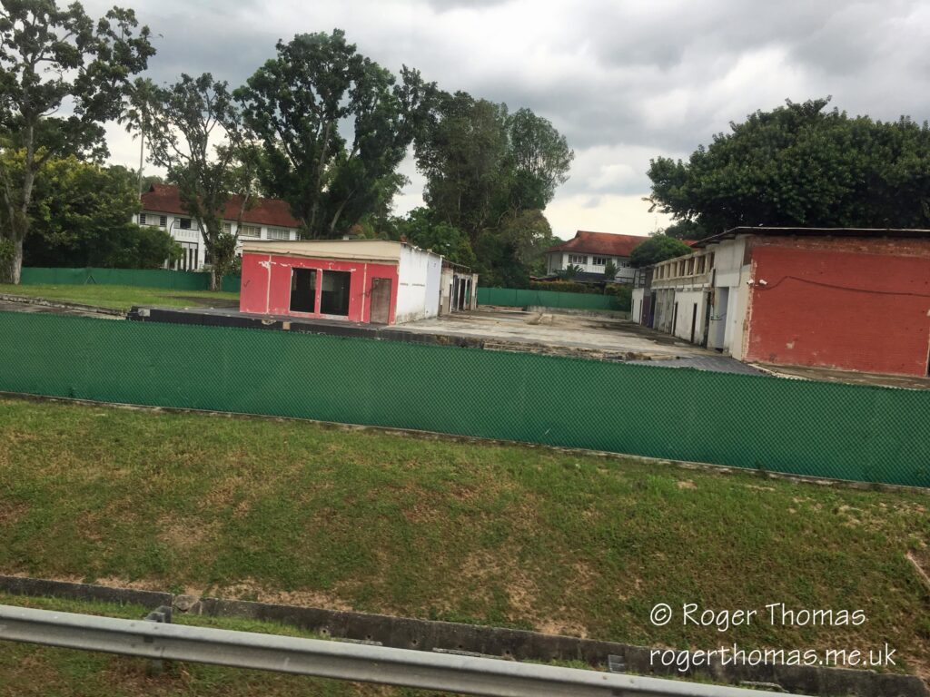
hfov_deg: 61.7
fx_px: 779
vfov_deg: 48.2
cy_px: 348
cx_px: 465
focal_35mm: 29
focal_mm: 4.15
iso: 25
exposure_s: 1/545
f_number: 2.2
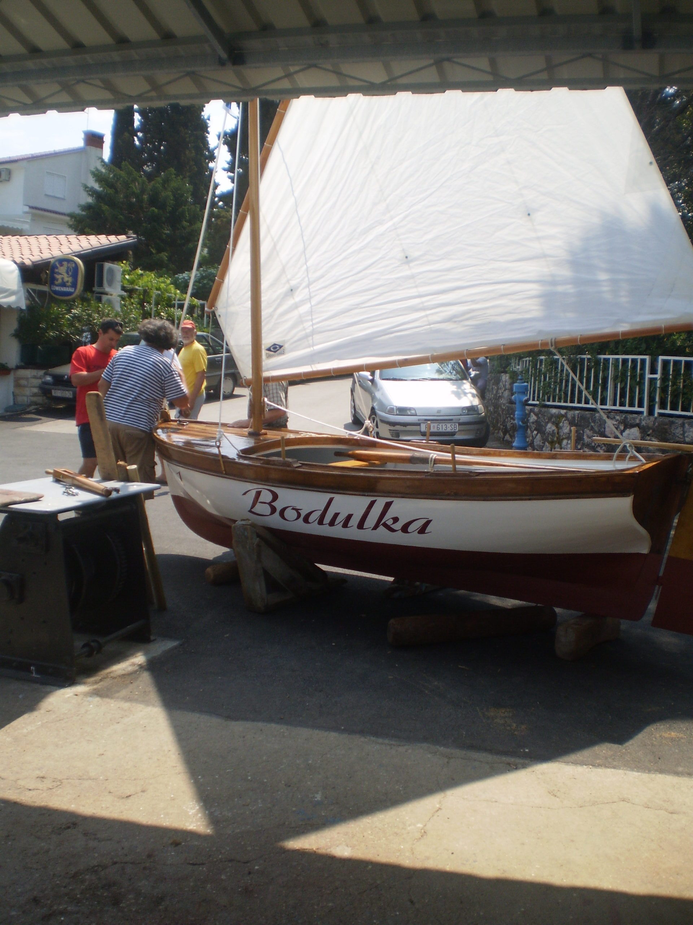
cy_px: 462
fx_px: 961
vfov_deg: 51.4
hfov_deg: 39.7
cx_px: 346
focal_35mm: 36
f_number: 3.1
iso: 64
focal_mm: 6.3
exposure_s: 1/800
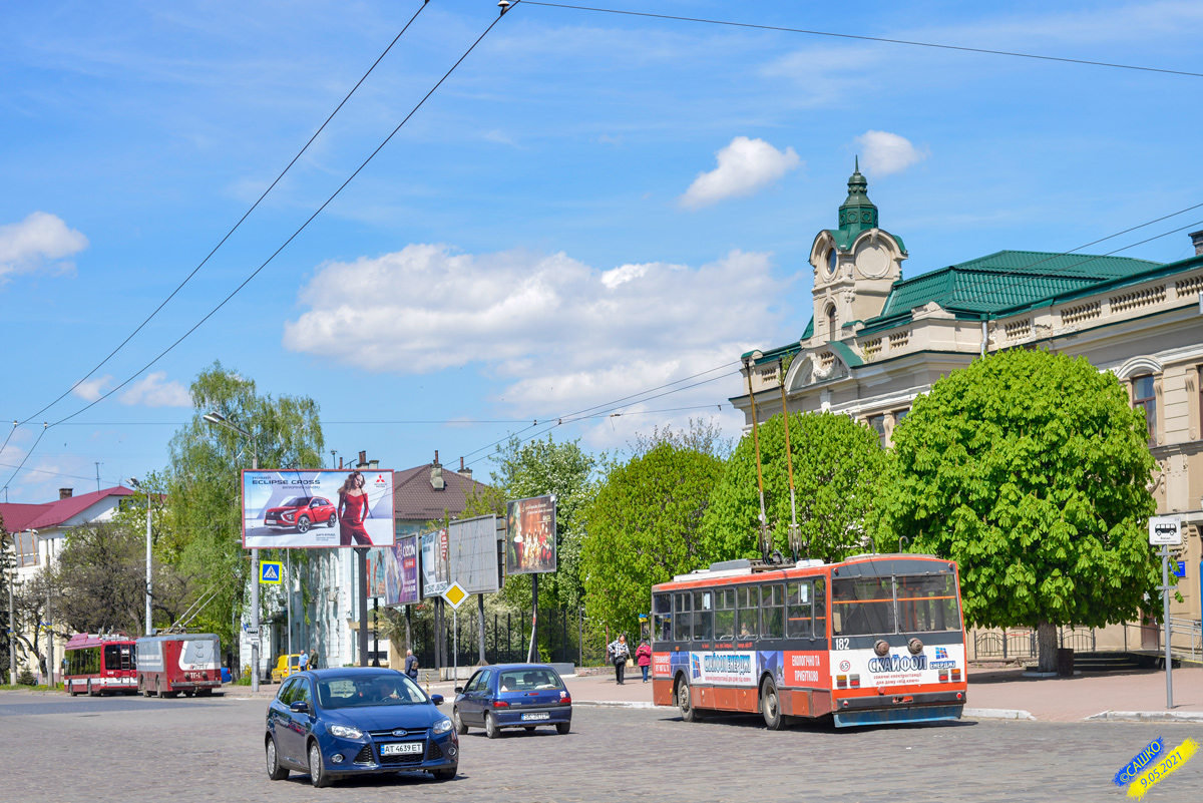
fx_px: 1671
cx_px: 602
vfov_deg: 27.0
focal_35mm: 50
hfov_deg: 39.6
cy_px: 402
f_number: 5
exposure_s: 1/500
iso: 160
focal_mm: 50
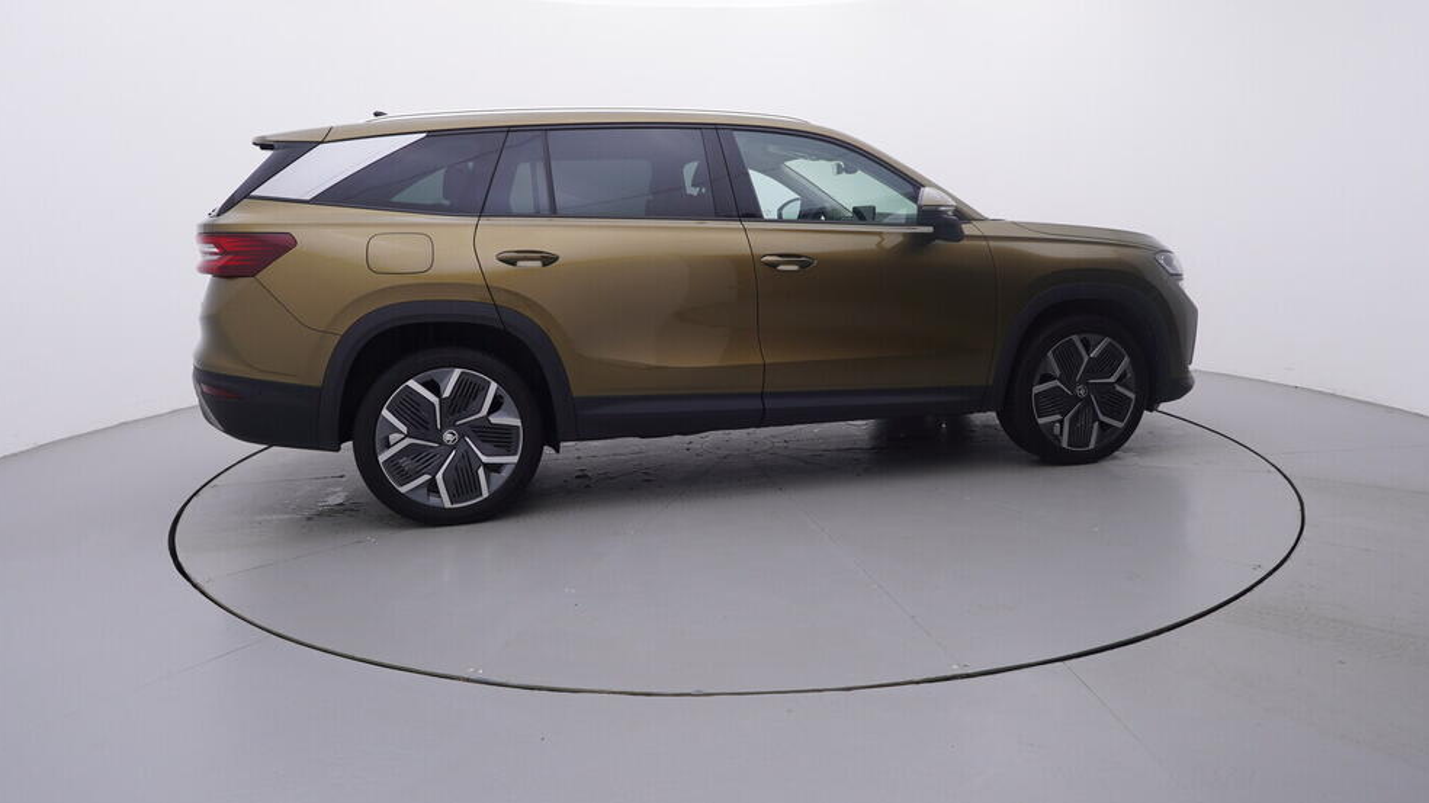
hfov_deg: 75.1
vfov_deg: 46.5
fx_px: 930
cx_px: 738
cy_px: 322
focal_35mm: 25
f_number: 5
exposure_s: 1/80
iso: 200
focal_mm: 15
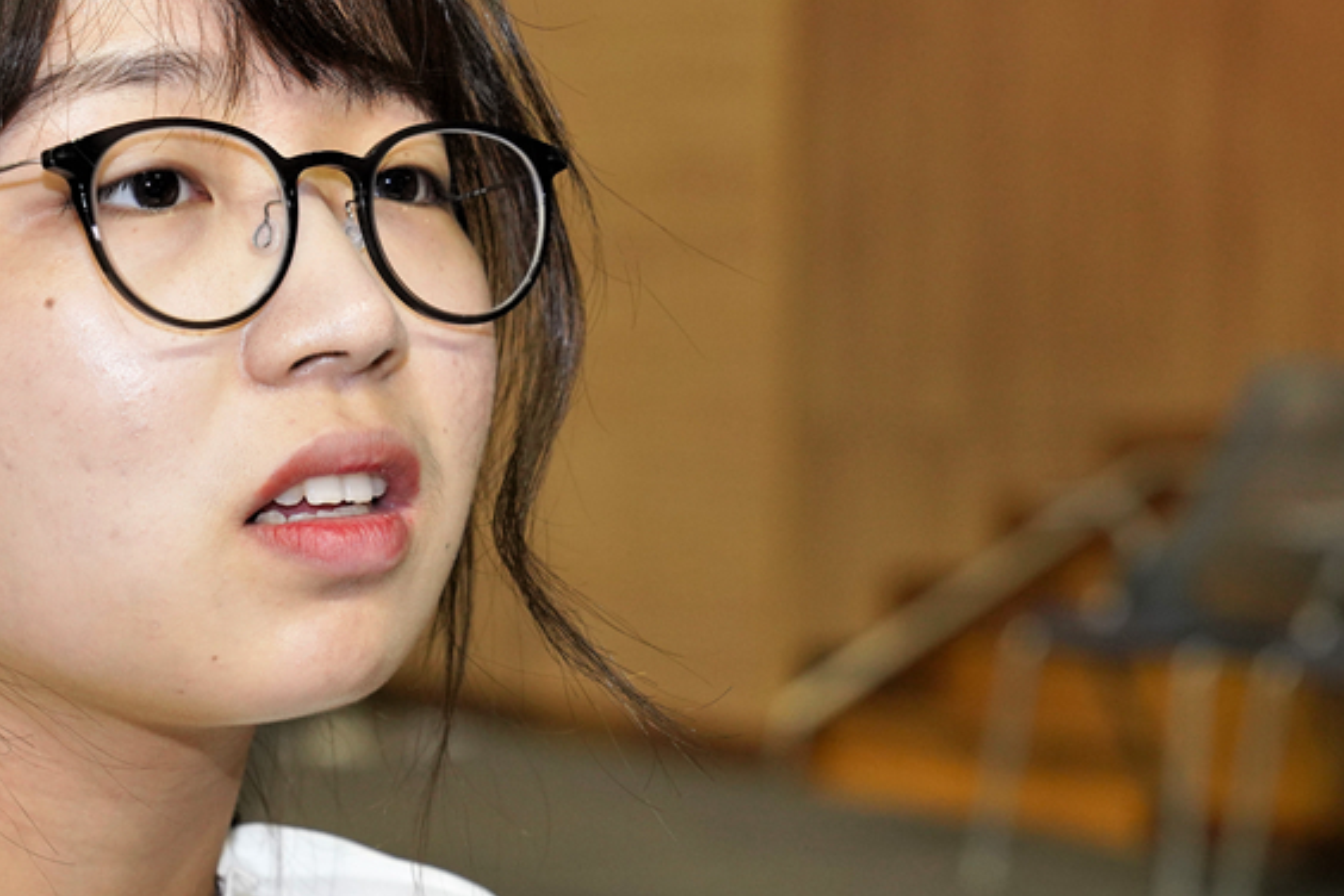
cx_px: 519
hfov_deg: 13.8
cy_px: 434
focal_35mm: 149
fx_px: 5562
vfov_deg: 9.2
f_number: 5
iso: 1600
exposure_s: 1/80
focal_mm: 70
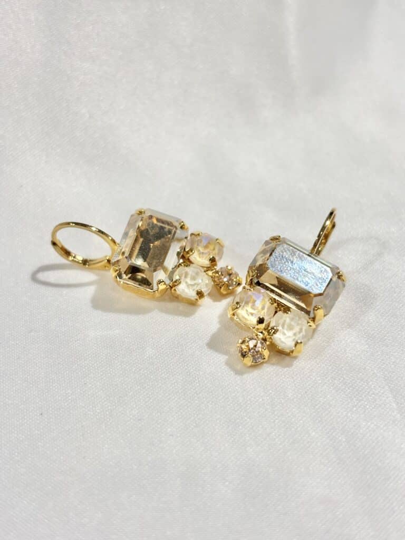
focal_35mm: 52
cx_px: 202
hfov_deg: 28.0
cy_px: 270
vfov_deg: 36.8
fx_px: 811
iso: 32
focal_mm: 5.96
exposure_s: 1/273
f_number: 1.6
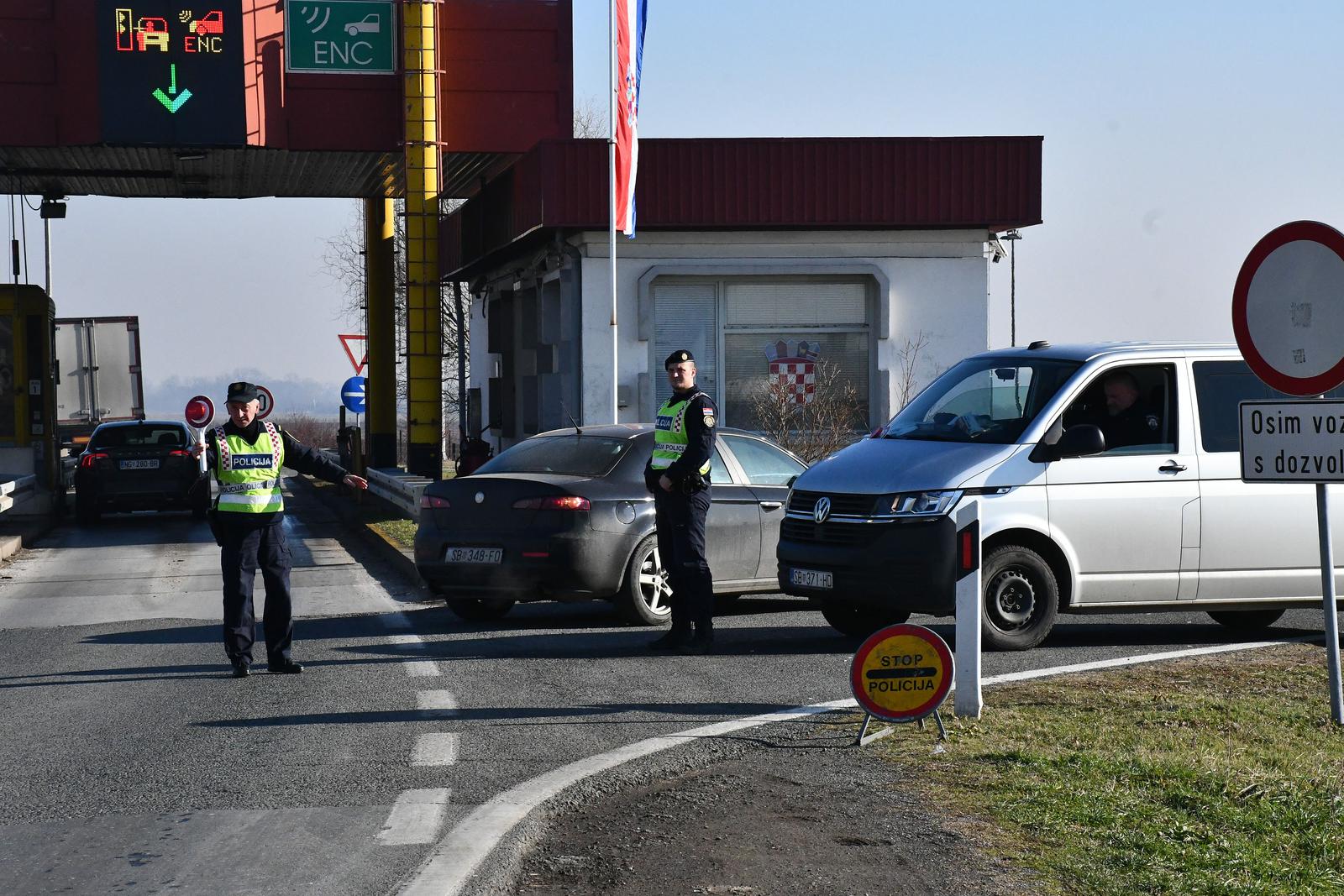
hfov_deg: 18.3
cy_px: 448
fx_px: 4181
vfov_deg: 12.2
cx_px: 672
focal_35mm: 112
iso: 2500
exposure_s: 1/3200
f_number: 14
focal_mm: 75
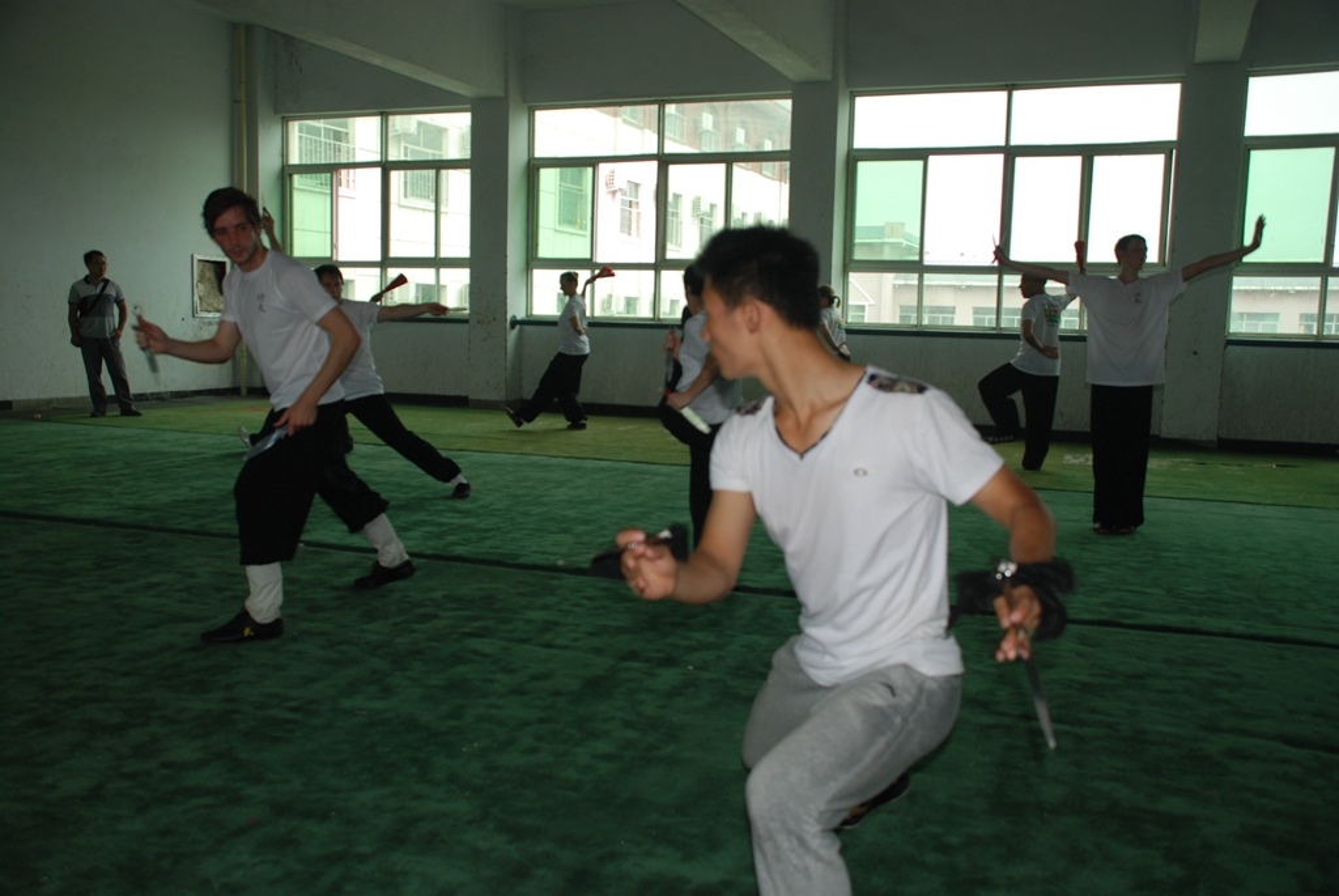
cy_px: 448
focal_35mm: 33
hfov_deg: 57.2
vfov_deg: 40.1
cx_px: 670
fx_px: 1229
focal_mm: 22
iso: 200
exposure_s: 1/60
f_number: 3.8
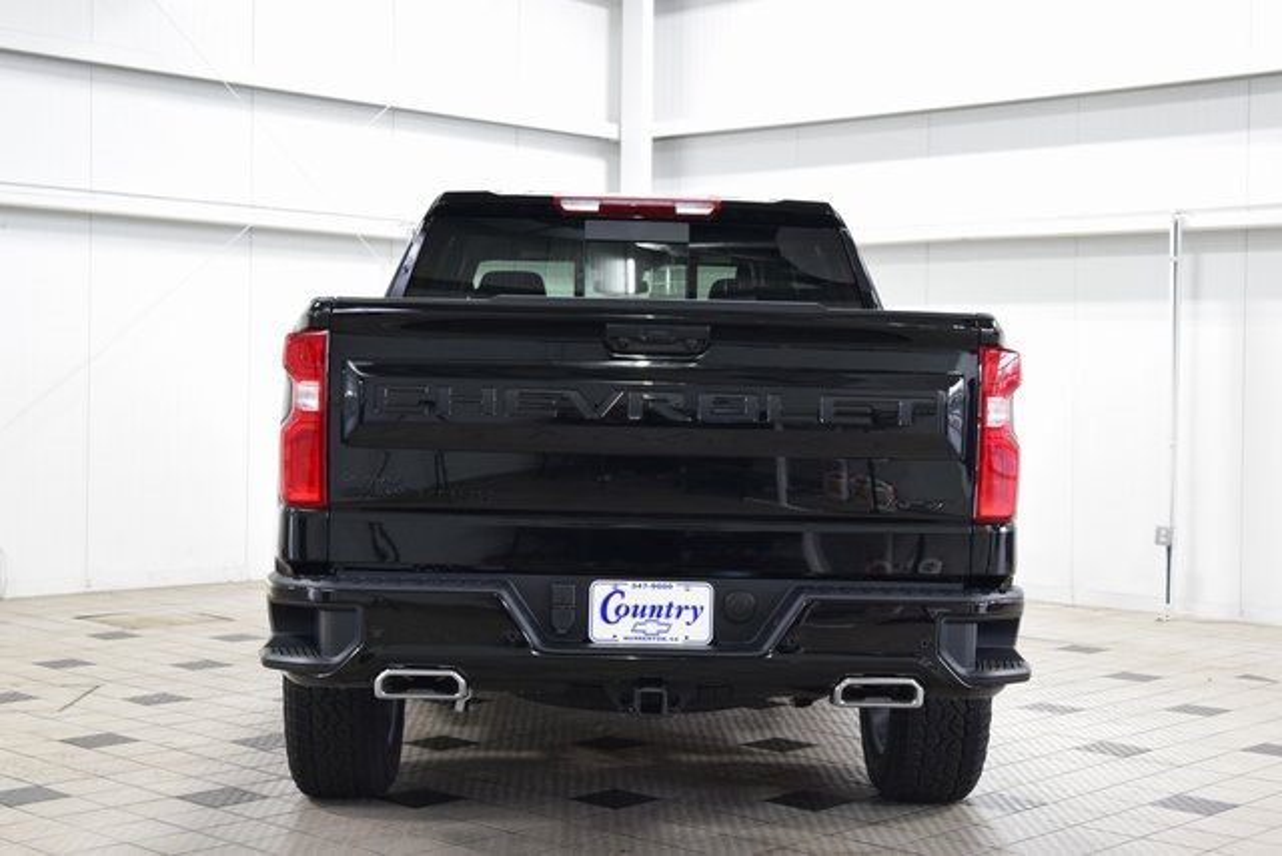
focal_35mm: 54
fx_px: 1923
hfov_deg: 36.9
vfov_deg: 25.1
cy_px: 428
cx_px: 641
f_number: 6.3
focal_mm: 36
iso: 1000
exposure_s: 1/15
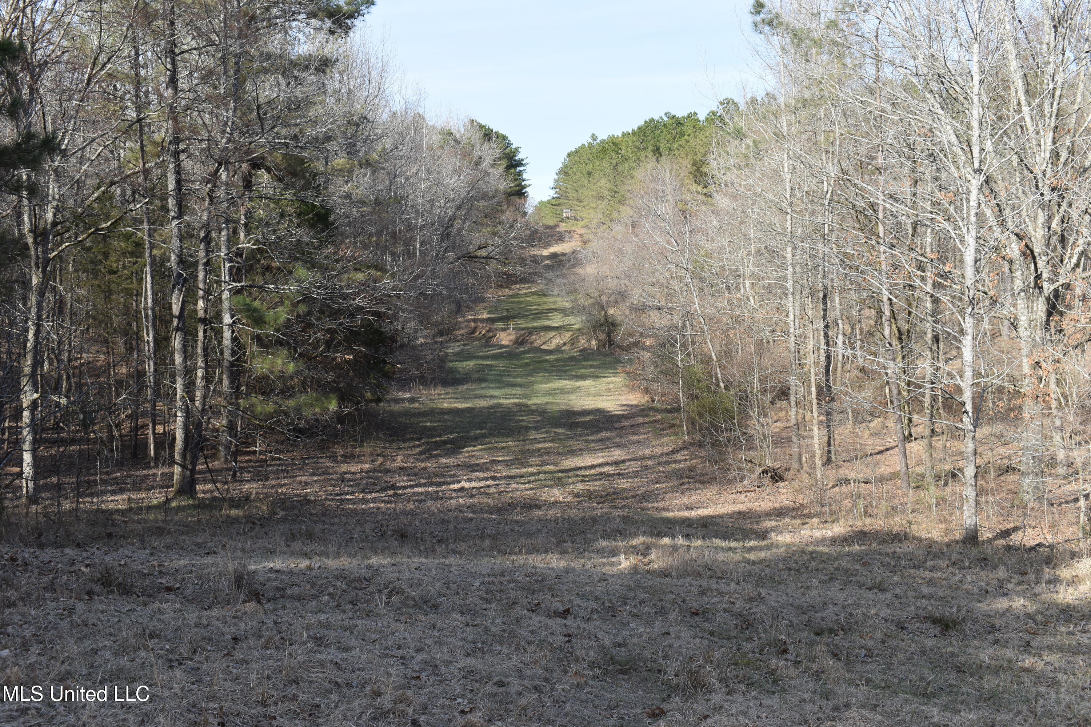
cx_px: 546
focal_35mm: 40
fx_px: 1227
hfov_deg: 47.9
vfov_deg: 33.0
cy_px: 364
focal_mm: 27
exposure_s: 1/160
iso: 100
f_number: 8
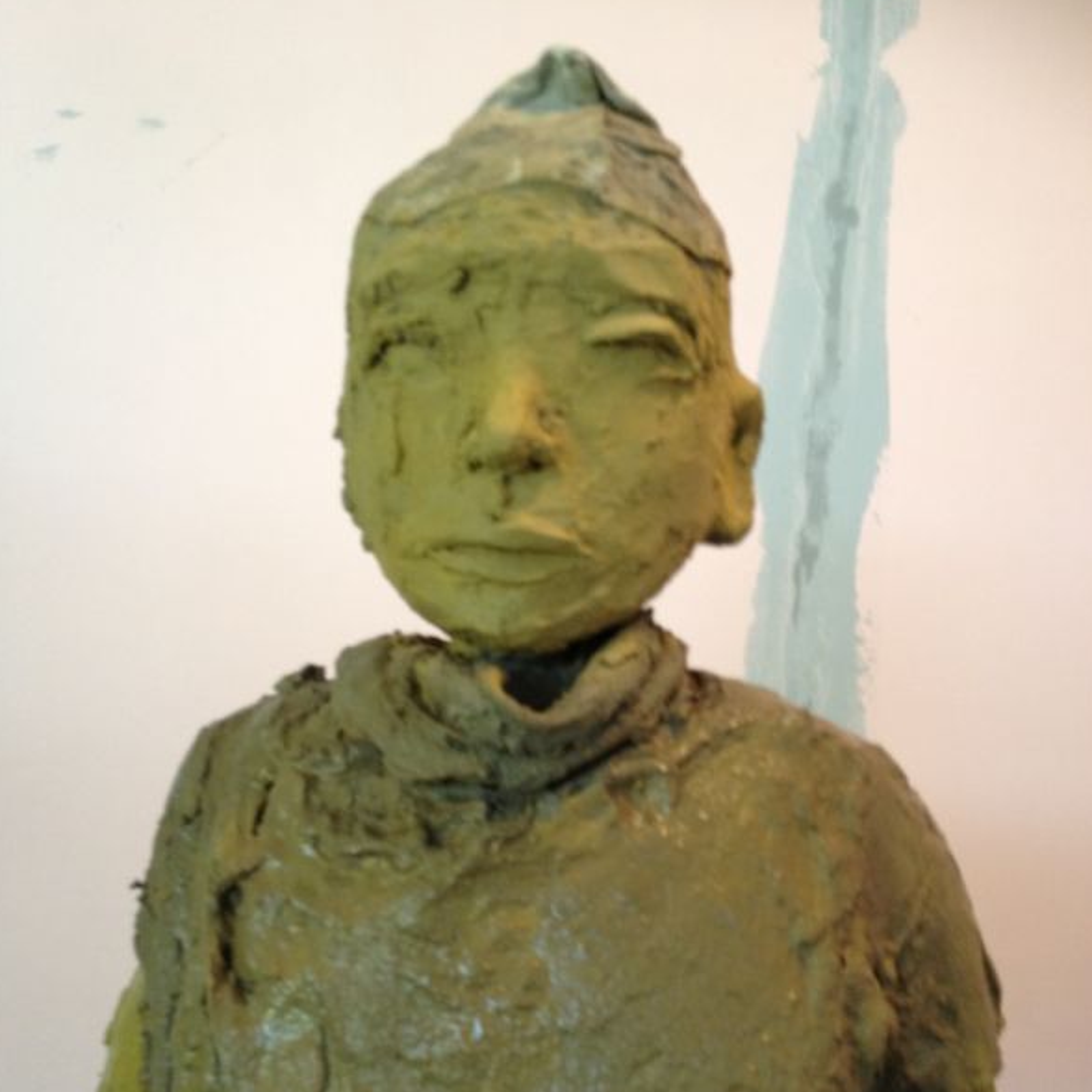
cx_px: 543
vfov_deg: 39.8
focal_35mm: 42
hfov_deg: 40.0
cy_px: 662
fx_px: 1499
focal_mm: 4.28
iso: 125
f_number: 2.4
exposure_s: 1/20
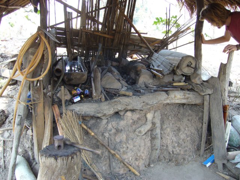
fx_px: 243
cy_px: 90
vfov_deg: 40.7
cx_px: 120
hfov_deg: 52.6
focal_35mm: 35
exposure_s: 1/80
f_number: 2.8
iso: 100
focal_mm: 5.8
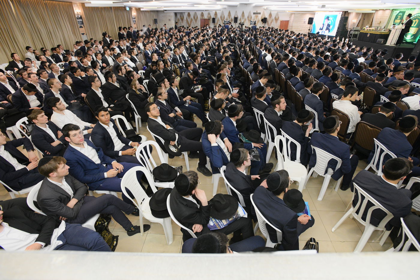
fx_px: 198
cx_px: 210
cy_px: 140
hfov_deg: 93.3
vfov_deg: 70.4
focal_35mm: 17
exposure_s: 1/100
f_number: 5.6
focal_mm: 17
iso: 2500
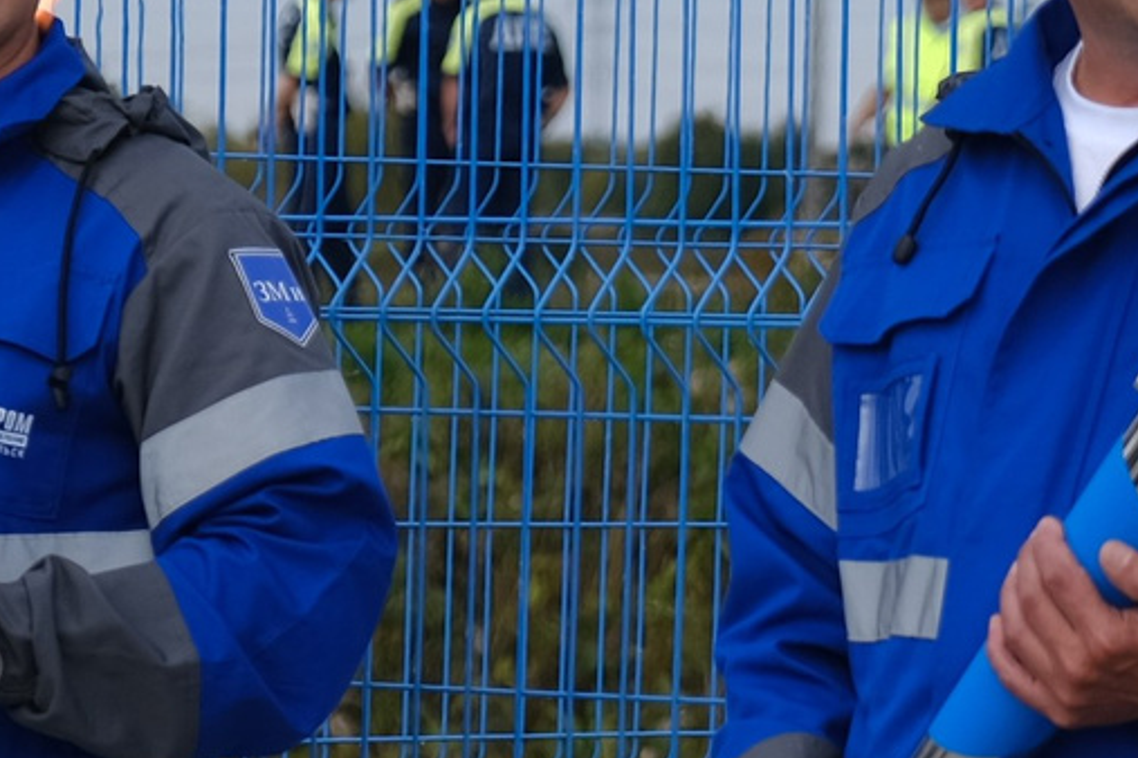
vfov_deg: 3.6
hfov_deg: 5.4
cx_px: 768
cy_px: 598
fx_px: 11980
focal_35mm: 379
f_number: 2.8
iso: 80
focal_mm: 50
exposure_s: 1/1000
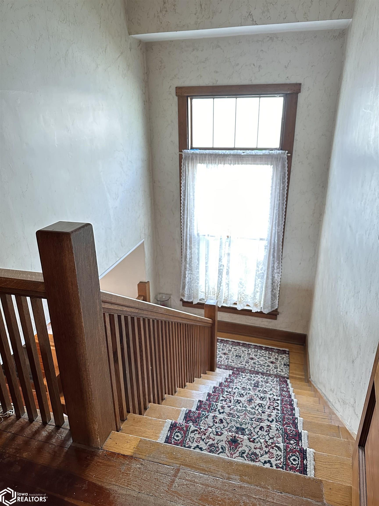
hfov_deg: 56.8
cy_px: 253
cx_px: 190
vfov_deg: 71.6
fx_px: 350
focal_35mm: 24
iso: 800
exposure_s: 1/60
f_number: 1.78
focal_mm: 6.86
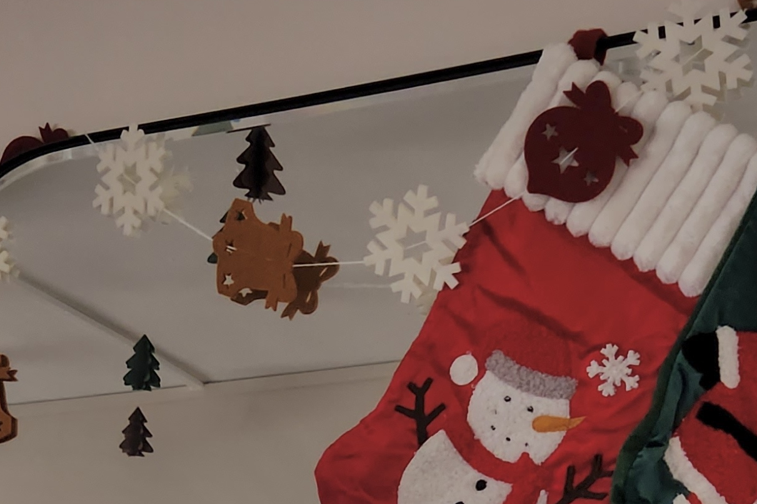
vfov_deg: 15.9
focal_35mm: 79
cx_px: 286
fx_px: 1661
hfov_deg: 25.6
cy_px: 741
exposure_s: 1/100
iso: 125
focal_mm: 5.4
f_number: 1.8
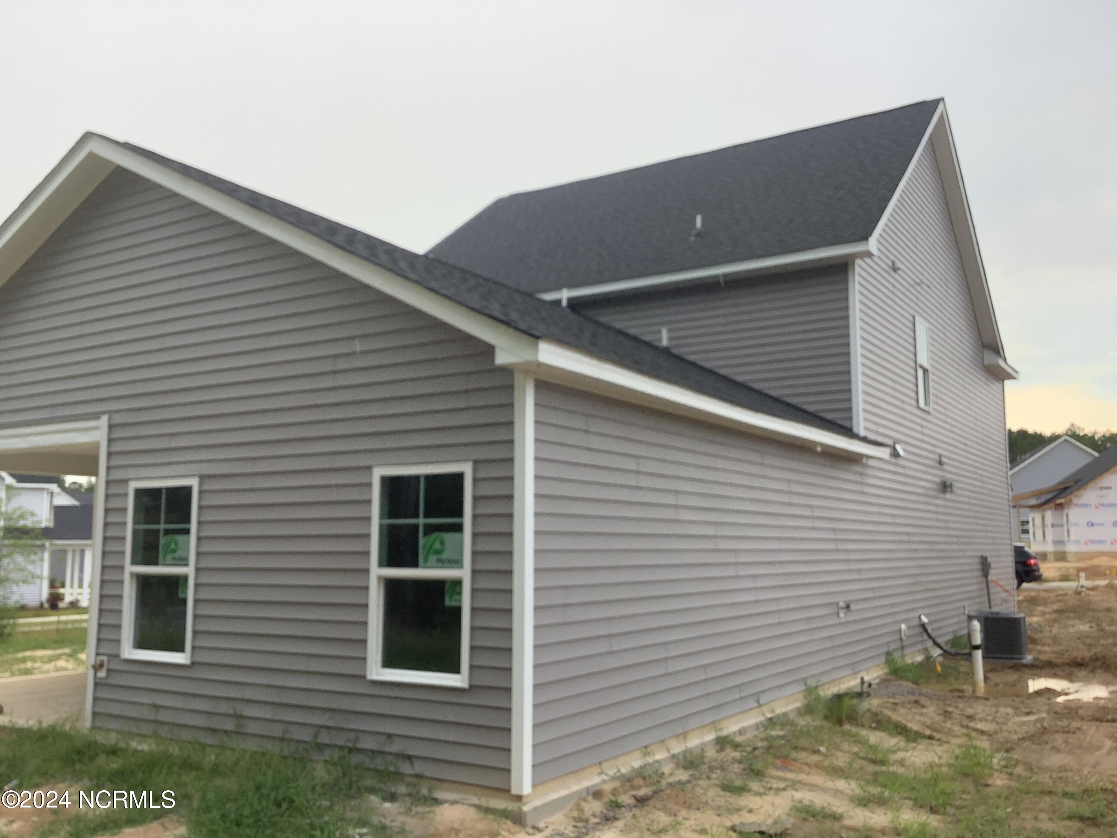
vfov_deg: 45.4
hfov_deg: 58.4
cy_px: 419
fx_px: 1000
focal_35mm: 31
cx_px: 558
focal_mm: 3.3
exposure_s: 1/123
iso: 25
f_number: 2.4
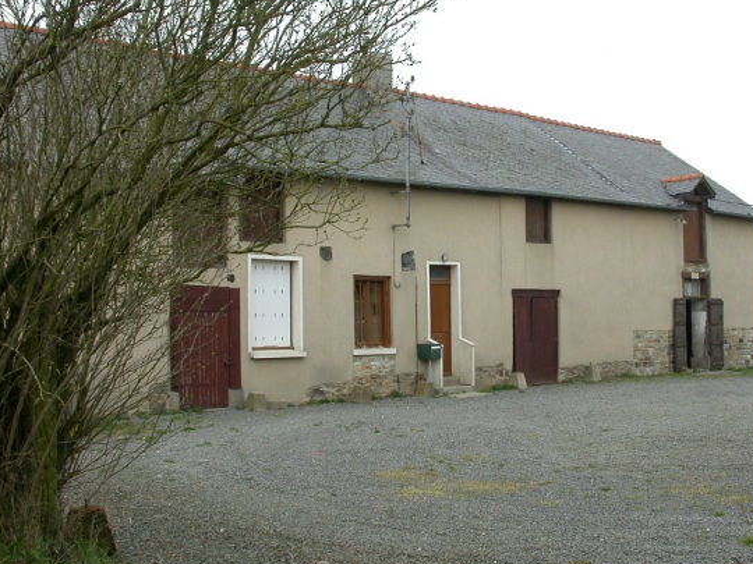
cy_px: 246
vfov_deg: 30.2
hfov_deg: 39.6
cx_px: 418
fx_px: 1044
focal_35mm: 48
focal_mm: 7.85
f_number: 5.3
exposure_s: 1/148
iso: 100
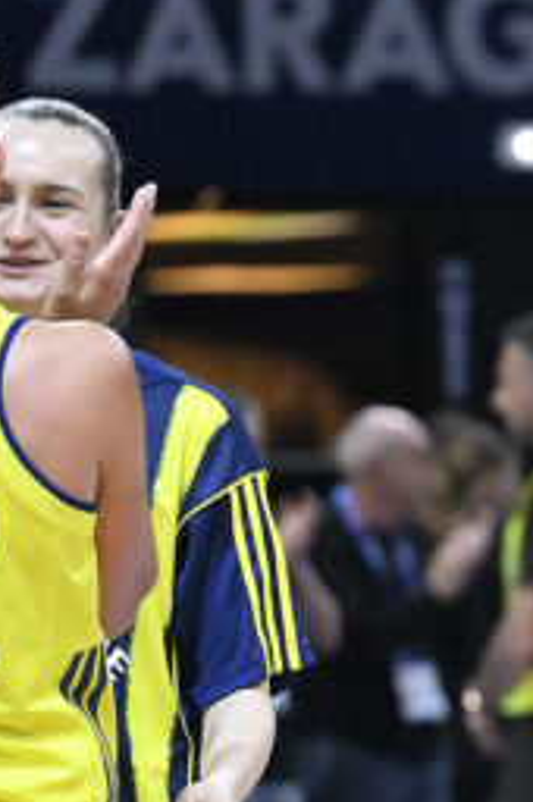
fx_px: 14496
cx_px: 1590
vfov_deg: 3.2
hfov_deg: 2.1
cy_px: 970
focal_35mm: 651
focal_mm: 130
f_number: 3.5
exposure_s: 1/2500
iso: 2500
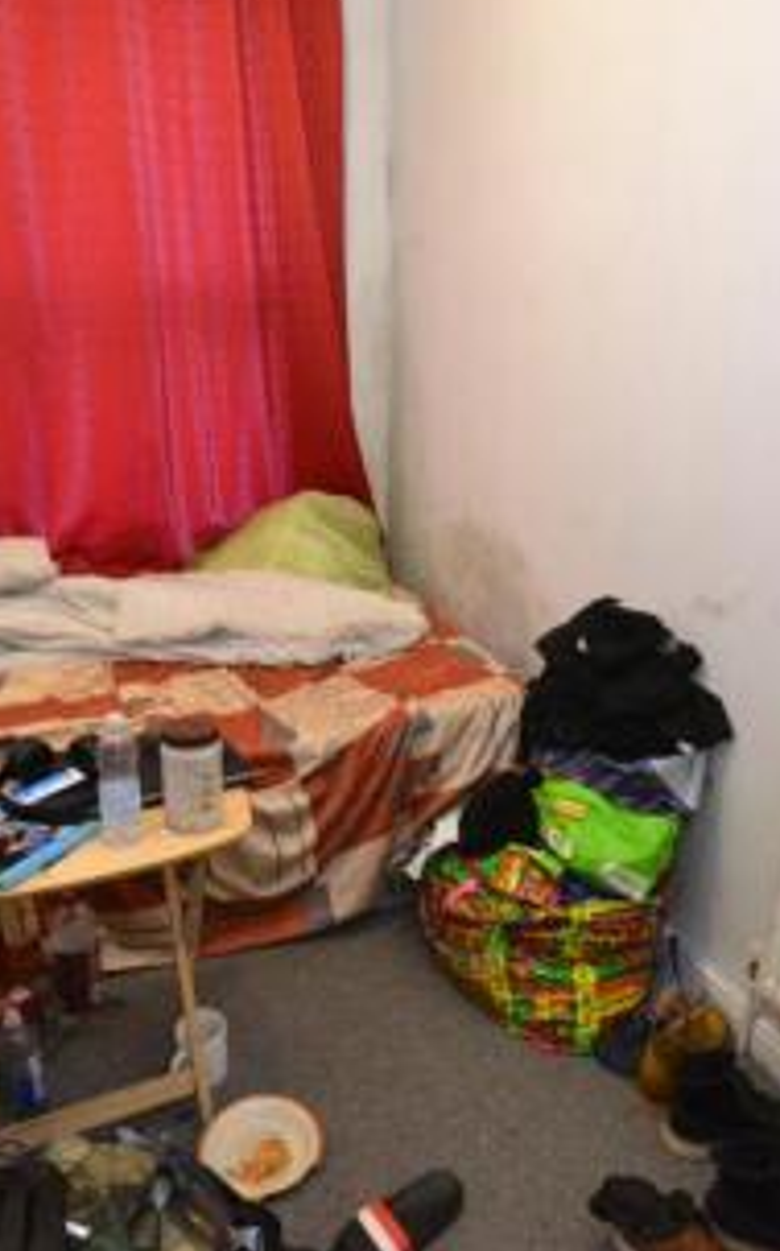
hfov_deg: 51.0
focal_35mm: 24
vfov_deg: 74.8
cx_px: 384
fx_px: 817
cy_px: 621
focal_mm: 10
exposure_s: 1/15
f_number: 4
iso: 3200
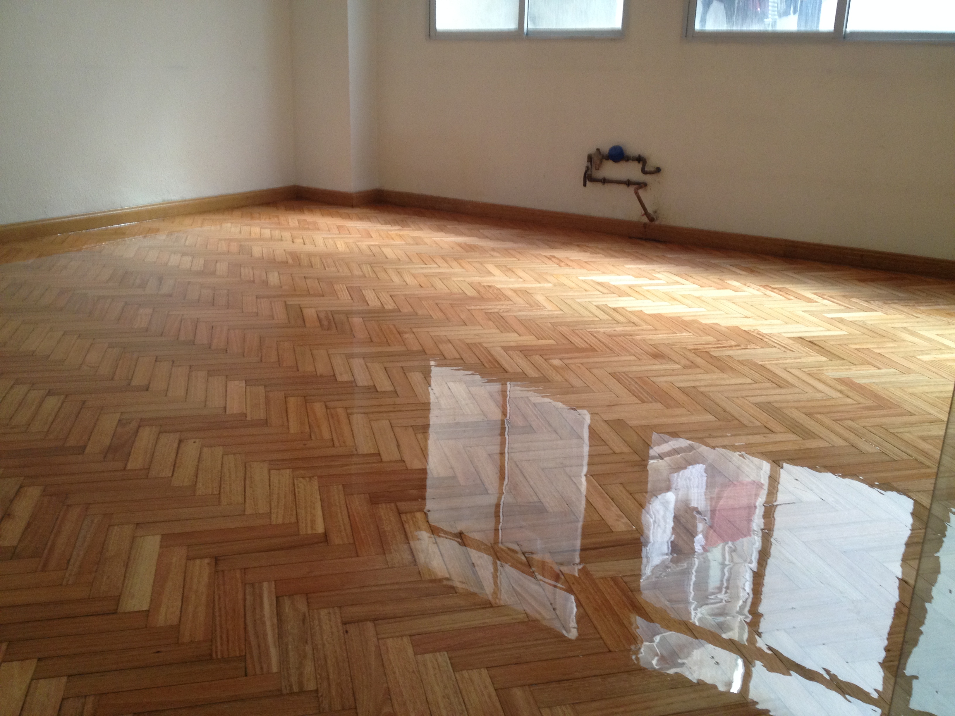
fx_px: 966
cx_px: 478
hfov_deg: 52.6
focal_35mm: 35
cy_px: 358
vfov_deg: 40.7
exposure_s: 1/20
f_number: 2.4
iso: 125
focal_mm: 4.28
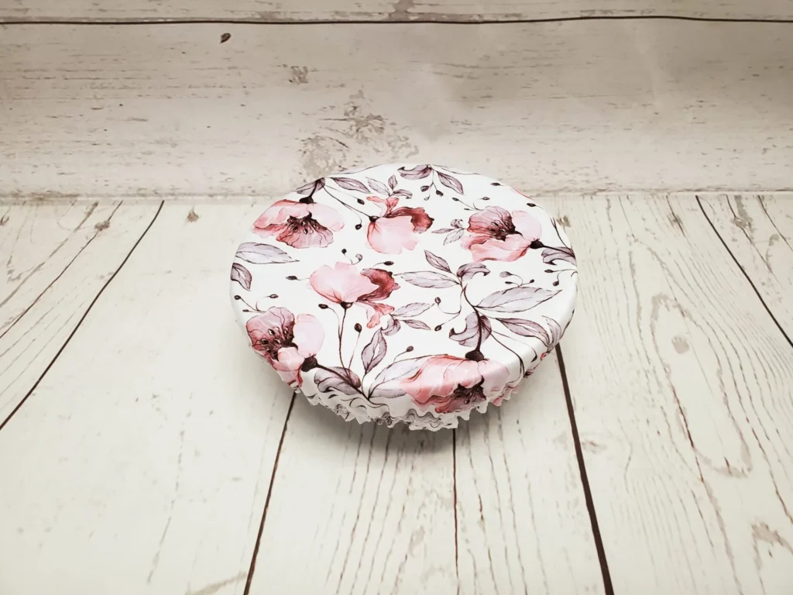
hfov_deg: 67.3
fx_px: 596
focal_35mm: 26
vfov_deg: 53.1
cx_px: 396
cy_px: 298
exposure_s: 1/120
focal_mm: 4.3
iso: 250
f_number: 2.4
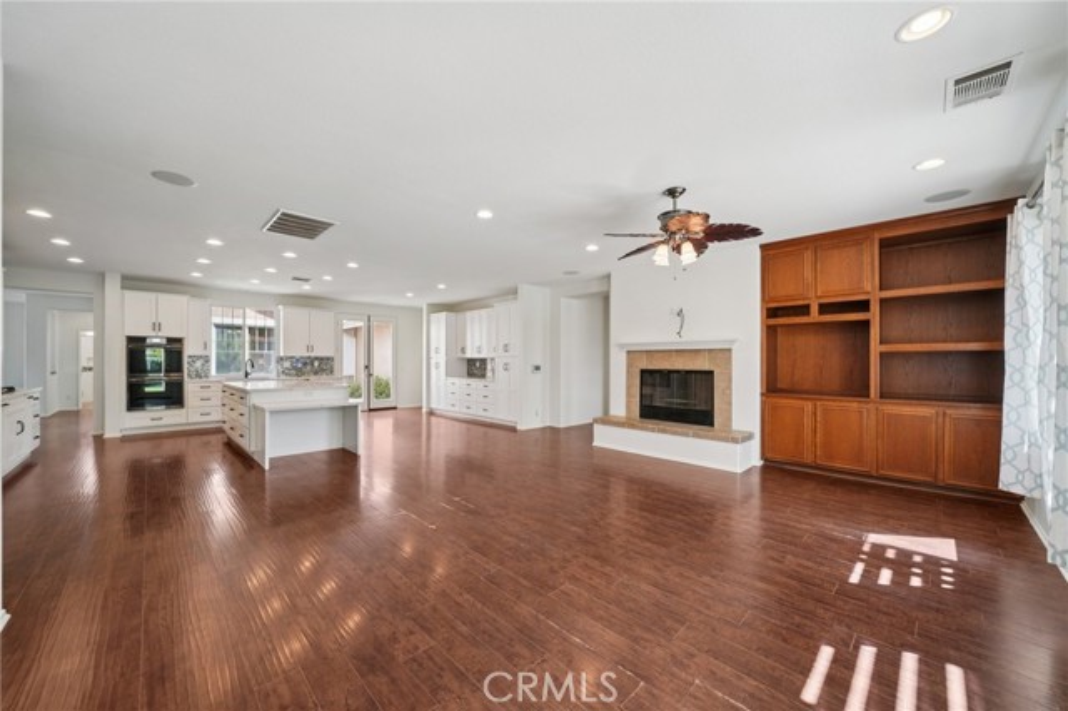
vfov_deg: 85.4
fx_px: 385
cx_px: 534
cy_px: 356
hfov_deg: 108.4
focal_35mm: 13
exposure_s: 1/30
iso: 400
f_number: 8
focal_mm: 13
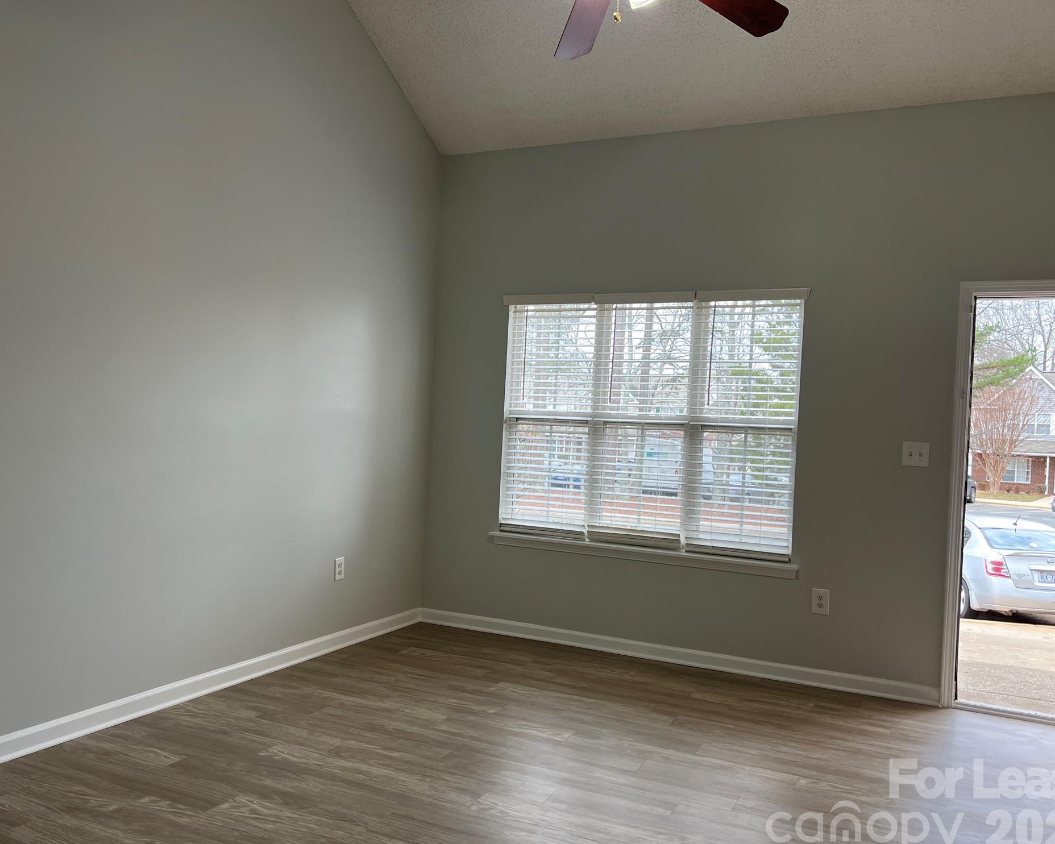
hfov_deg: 62.2
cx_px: 526
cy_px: 434
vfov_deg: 51.5
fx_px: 874
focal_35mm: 28
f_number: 1.5
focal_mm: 5.7
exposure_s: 1/120
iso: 50
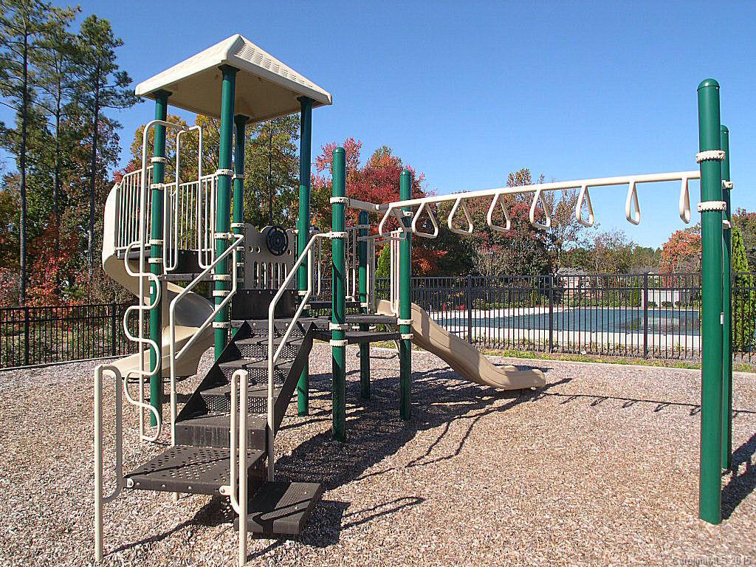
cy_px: 284
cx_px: 378
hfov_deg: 49.0
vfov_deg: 37.7
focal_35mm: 38
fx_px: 830
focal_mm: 8
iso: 100
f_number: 7.6
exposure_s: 1/132
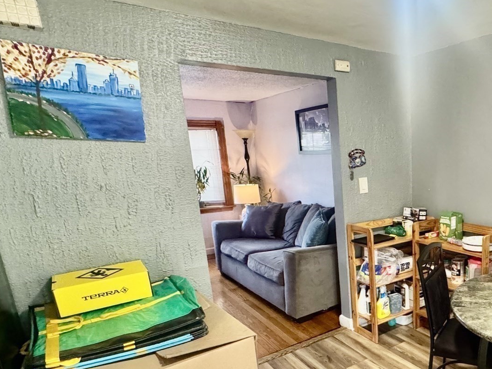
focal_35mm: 27
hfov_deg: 59.5
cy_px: 247
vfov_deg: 50.4
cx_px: 403
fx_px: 384
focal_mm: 2.22
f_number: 2.2
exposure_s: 1/60
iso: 1000
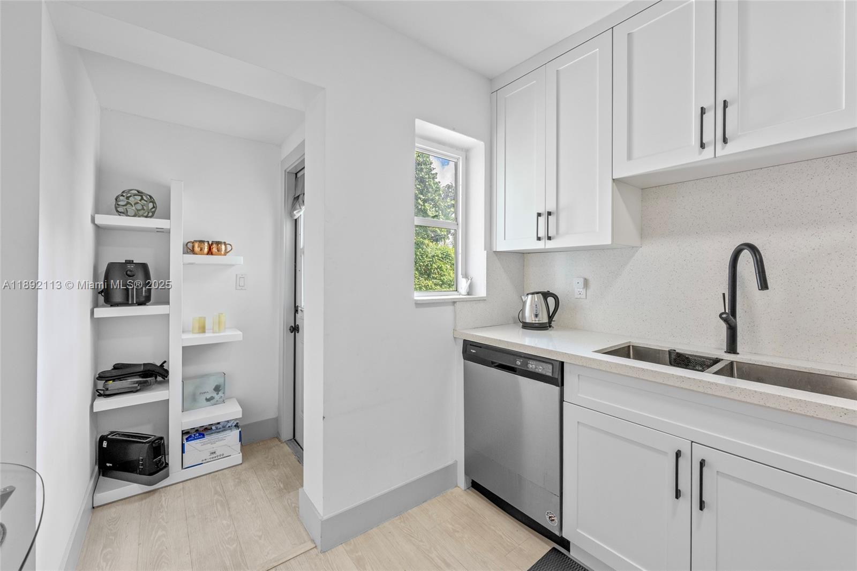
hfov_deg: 104.3
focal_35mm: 14
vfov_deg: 81.2
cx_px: 428
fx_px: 333
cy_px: 286
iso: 500
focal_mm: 14
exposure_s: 1/13
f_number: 8
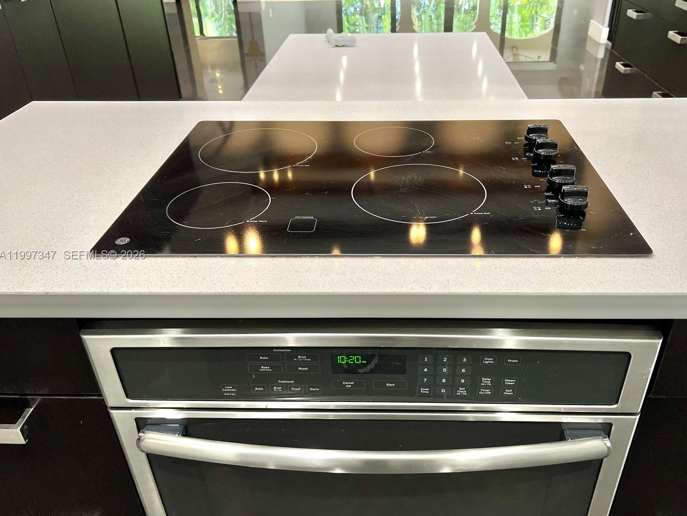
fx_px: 576
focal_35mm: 29
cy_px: 256
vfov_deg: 48.2
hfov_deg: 61.5
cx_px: 379
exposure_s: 1/120
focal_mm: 5.7
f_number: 1.5
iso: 125
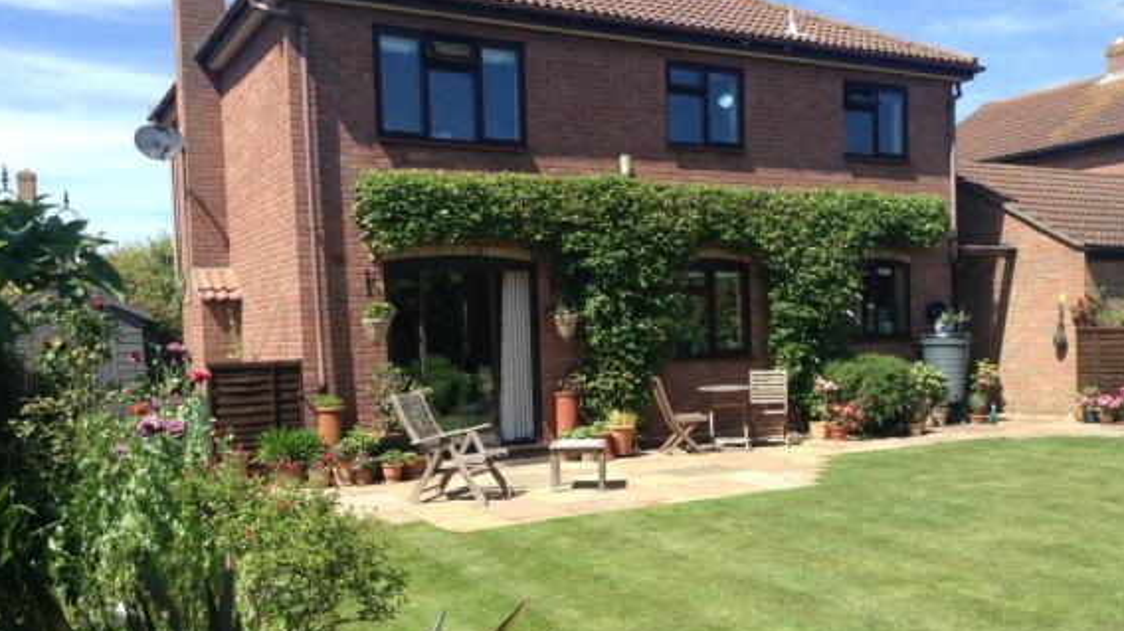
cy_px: 379
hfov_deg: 54.0
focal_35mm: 37
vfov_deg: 31.9
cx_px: 571
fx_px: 1102
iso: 32
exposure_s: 1/630
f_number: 2.4
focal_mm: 3.3
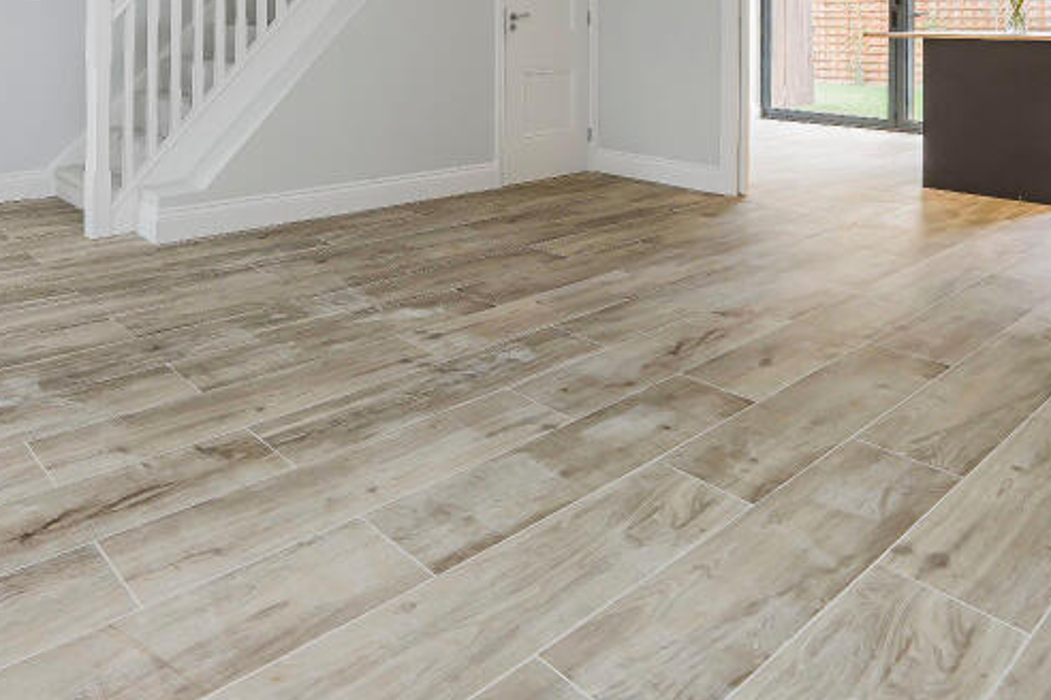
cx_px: 194
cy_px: 46
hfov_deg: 64.5
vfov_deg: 45.5
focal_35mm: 25
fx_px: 730
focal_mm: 12
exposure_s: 1/10
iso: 320
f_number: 9
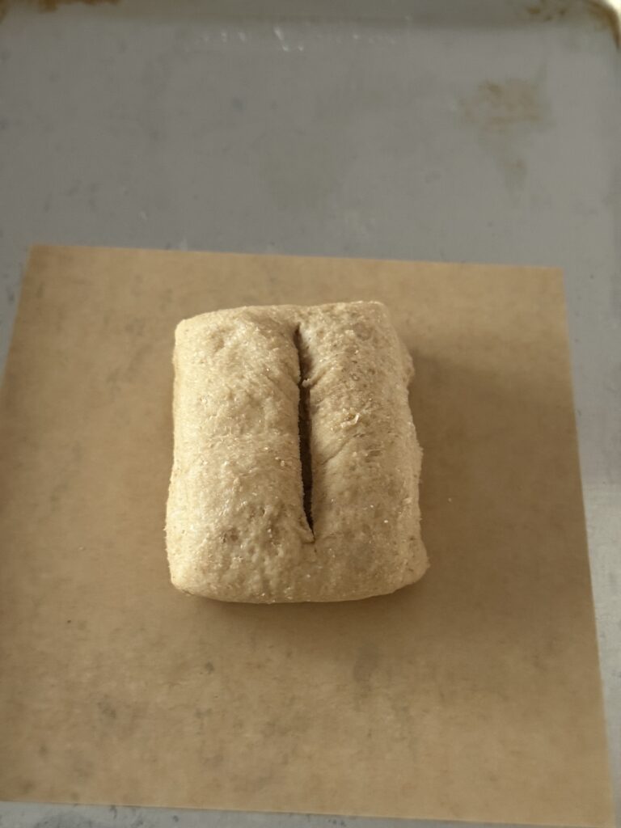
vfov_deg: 39.7
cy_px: 414
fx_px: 1148
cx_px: 310
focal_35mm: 48
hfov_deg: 30.3
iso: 640
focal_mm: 6.76
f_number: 1.78
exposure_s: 1/30
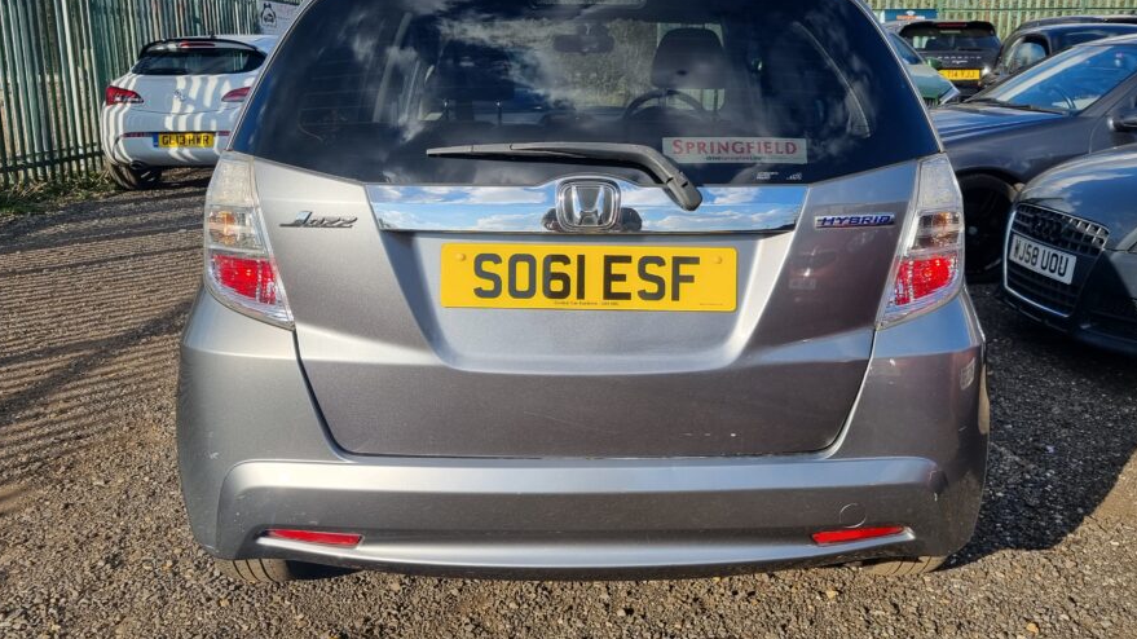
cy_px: 295
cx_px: 586
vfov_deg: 35.6
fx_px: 995
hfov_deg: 59.5
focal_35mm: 33
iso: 50
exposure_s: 1/2376
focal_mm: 5.4
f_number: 1.8
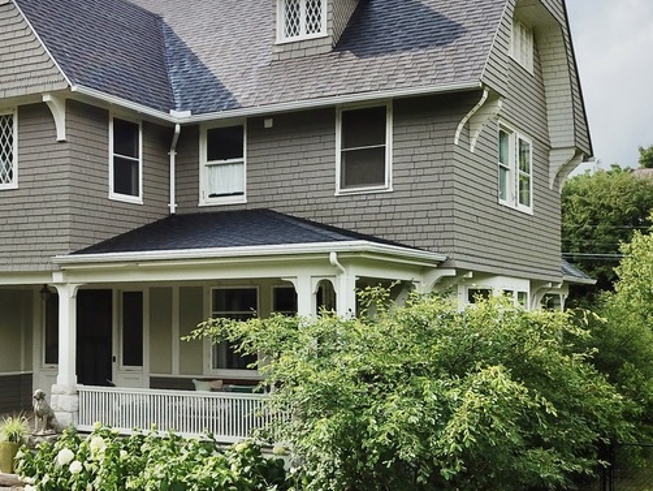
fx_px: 1000
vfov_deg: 27.5
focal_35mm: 53
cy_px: 288
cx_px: 176
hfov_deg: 35.5
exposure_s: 1/623
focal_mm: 4.73
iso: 100
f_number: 2.2
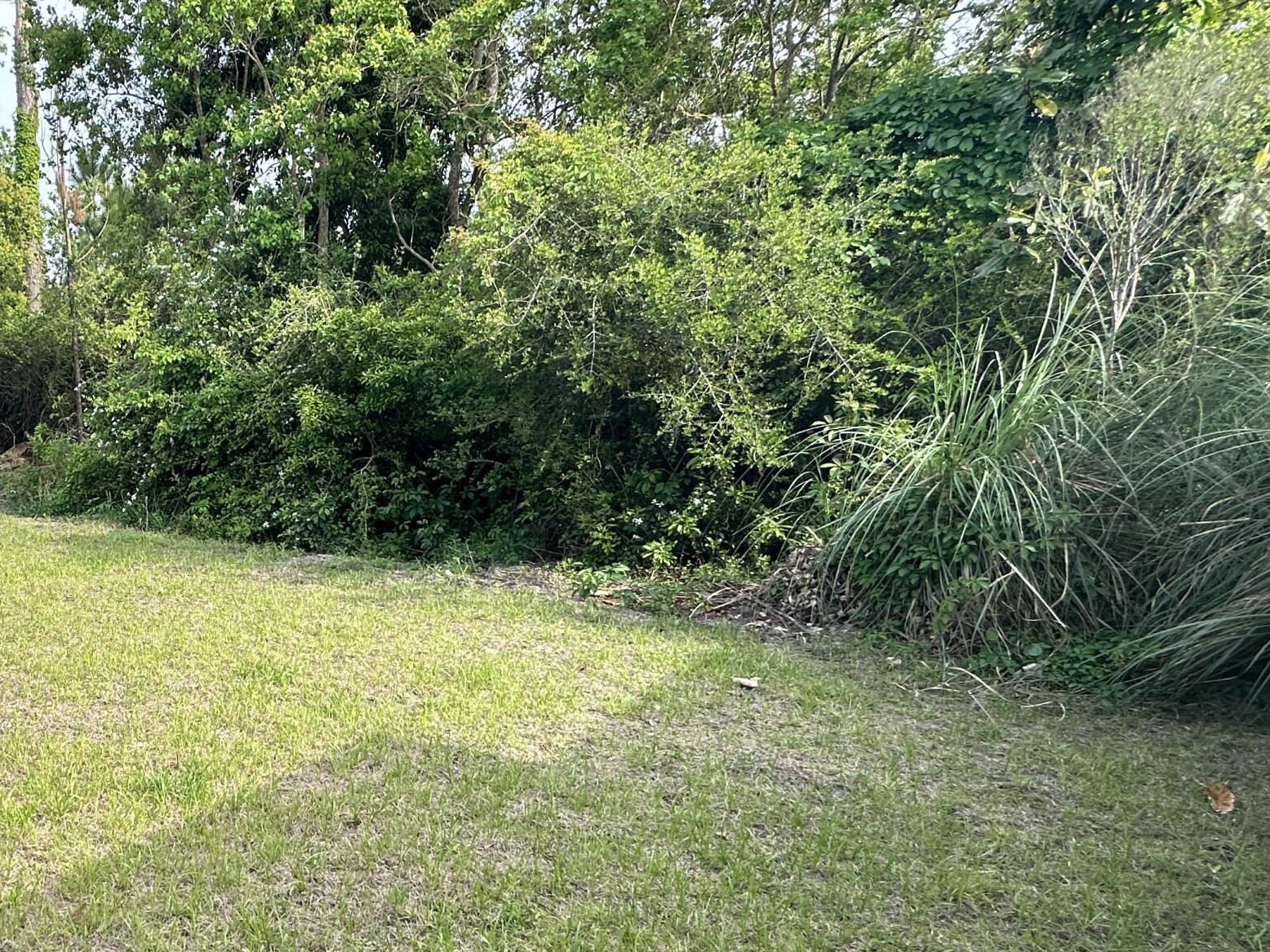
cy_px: 657
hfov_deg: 56.1
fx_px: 991
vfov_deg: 50.2
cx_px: 119
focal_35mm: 27
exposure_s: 1/354
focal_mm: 2.22
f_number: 2.2
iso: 40
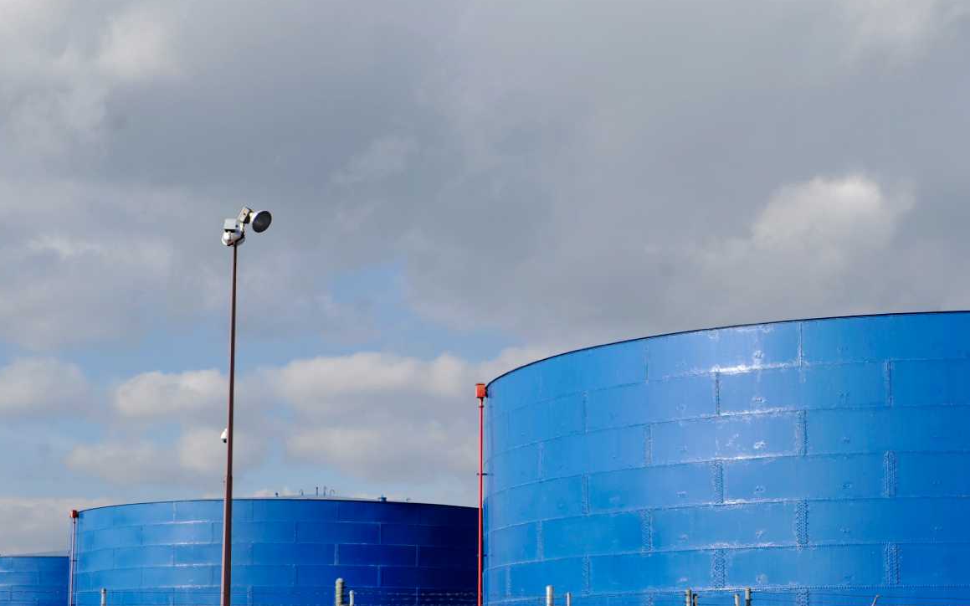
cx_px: 608
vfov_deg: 20.4
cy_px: 485
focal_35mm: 63
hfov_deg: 32.3
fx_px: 1665
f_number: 9
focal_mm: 35
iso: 100
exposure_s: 1/320
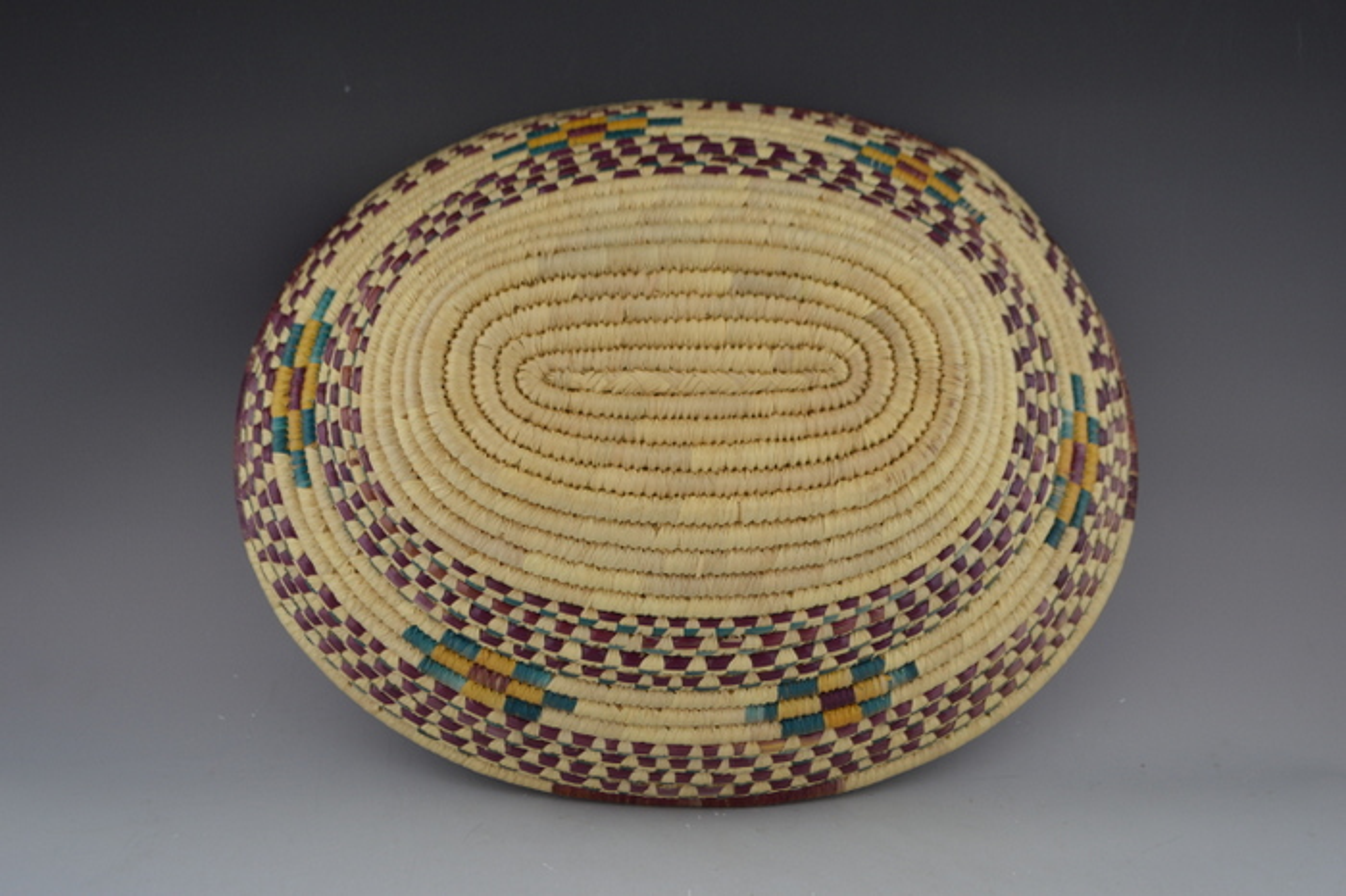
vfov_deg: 26.5
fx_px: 1906
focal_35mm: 51
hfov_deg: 38.9
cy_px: 448
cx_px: 673
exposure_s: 1/125
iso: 400
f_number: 5.6
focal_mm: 34
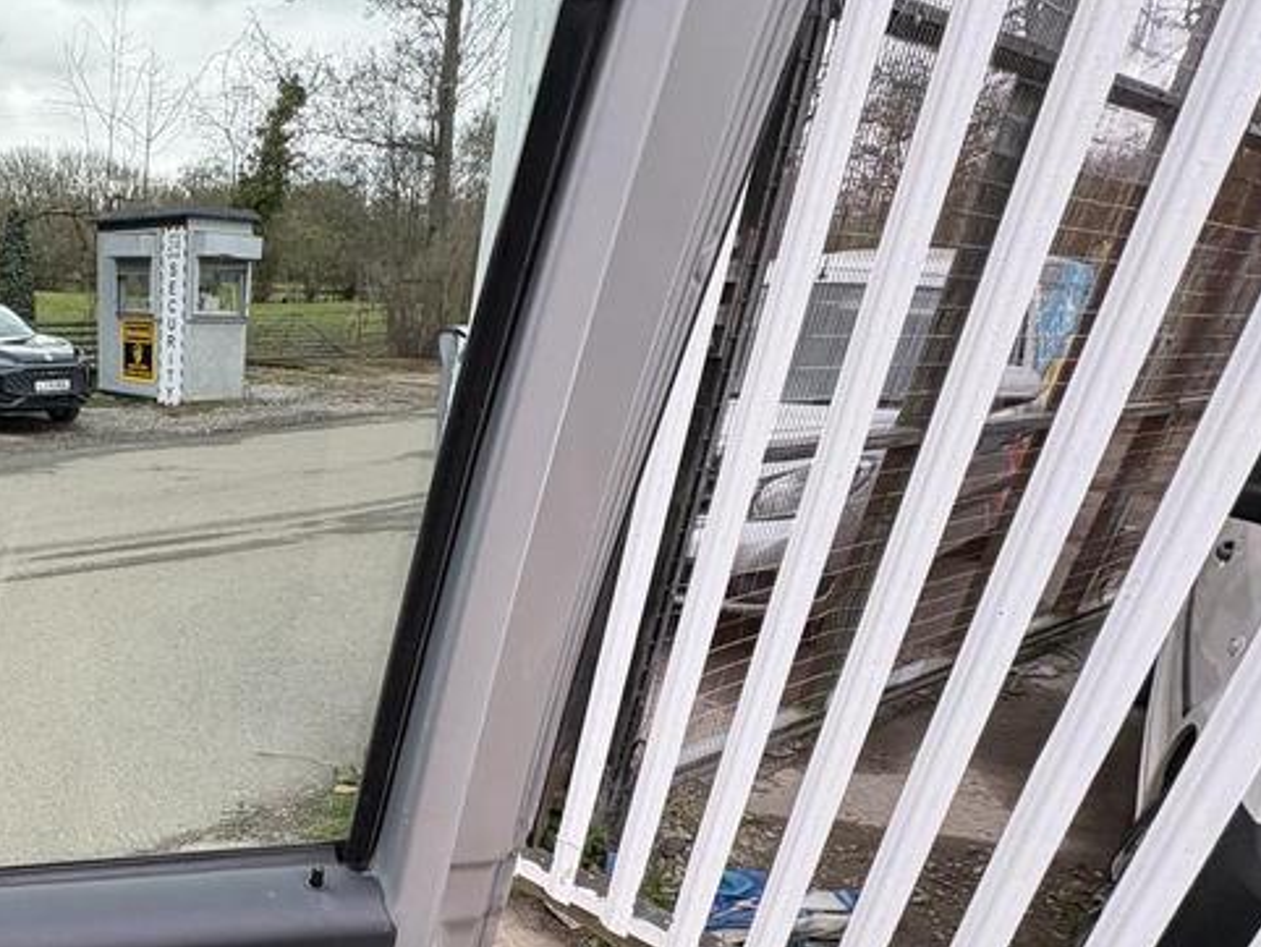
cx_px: 157
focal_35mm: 26
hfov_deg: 58.8
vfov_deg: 50.3
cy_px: 743
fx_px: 948
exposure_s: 1/207
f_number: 2.2
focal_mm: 2.22
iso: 40
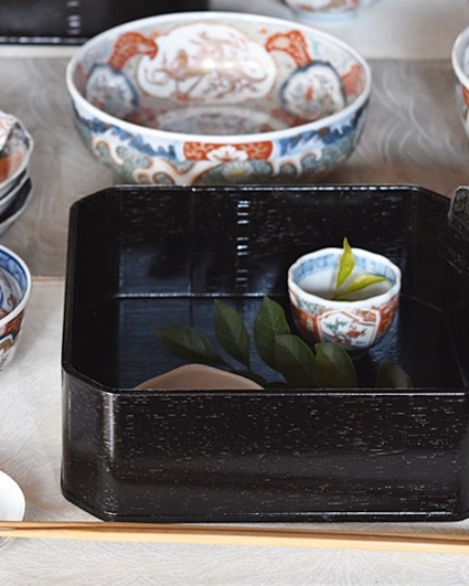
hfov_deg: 13.2
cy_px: 293
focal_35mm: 117
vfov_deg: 16.5
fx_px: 2024
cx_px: 191
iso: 800
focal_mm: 55
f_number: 5.6
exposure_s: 1/5
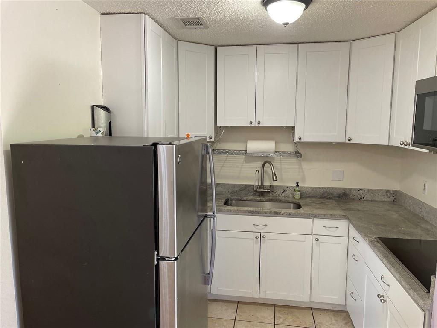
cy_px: 164
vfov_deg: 53.1
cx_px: 218
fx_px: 328
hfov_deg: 67.3
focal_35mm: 26
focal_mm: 4.2
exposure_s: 1/60
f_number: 1.6
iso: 80
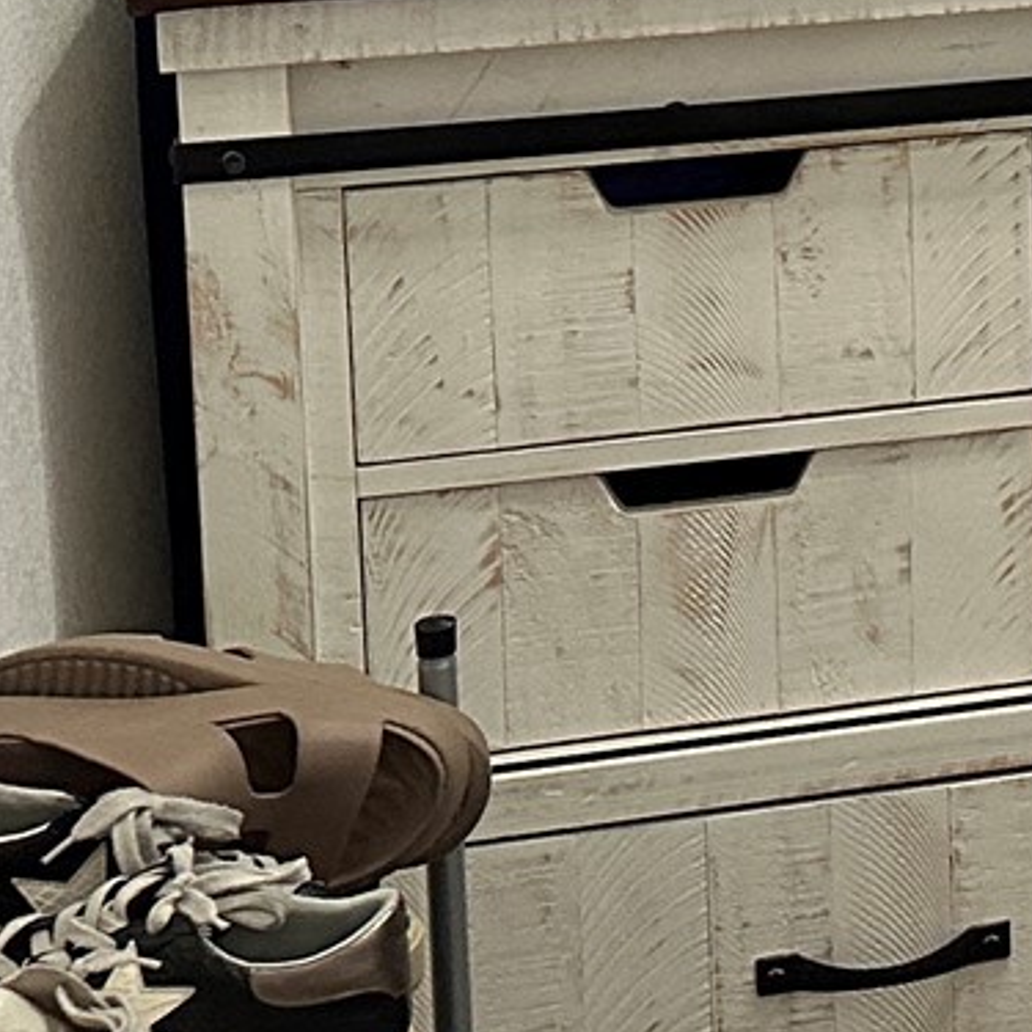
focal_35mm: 116
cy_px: -482
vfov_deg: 14.1
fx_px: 3913
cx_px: 2218
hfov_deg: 12.7
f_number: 1.78
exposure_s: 1/60
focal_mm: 6.86
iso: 400
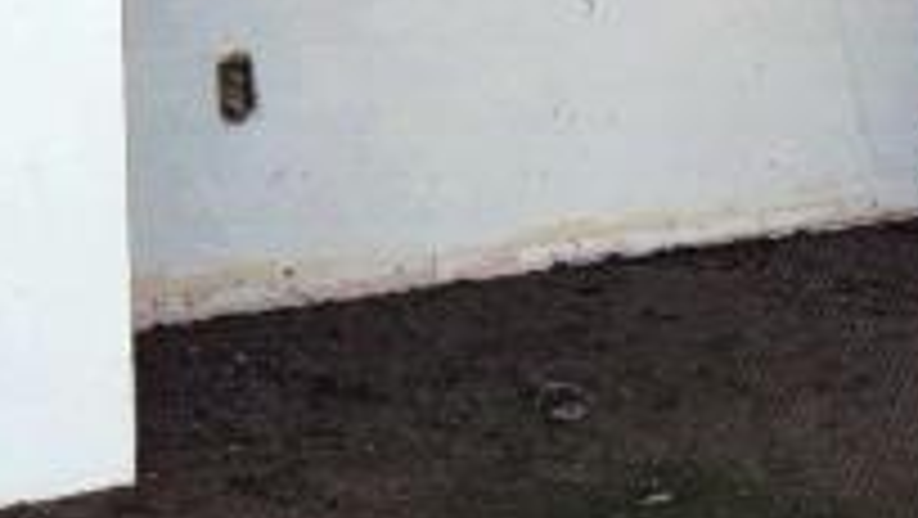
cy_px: -345
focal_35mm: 148
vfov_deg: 8.0
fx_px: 3604
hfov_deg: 14.4
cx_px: 842
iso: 1600
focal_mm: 30
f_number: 4
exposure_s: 1/30
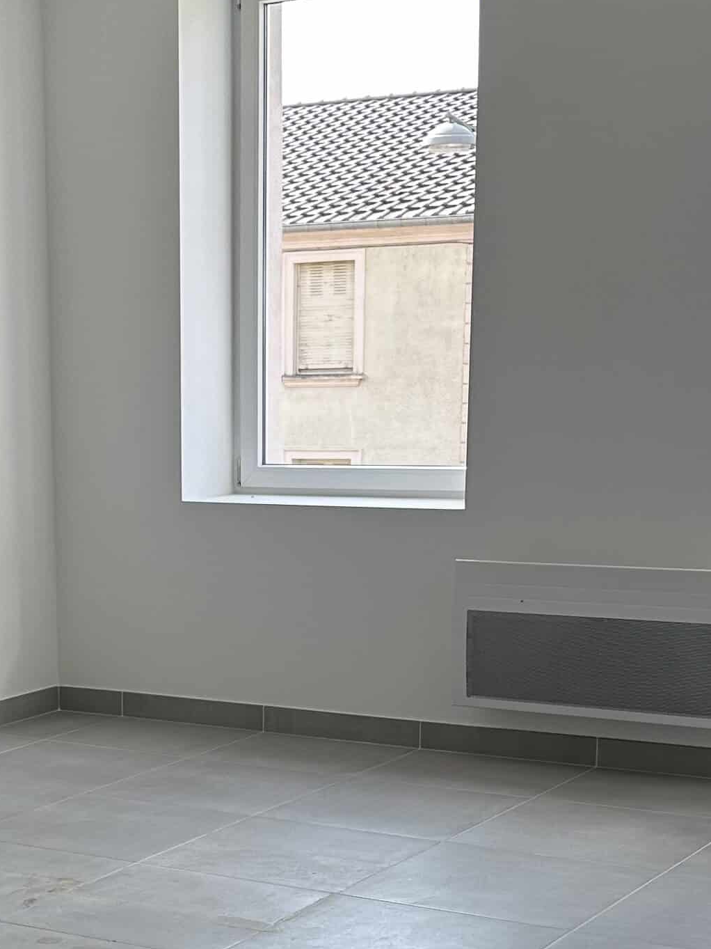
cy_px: 783
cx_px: 79
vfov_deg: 26.8
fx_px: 1945
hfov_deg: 20.3
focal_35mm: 71
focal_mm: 6.86
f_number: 1.78
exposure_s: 1/456
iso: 80
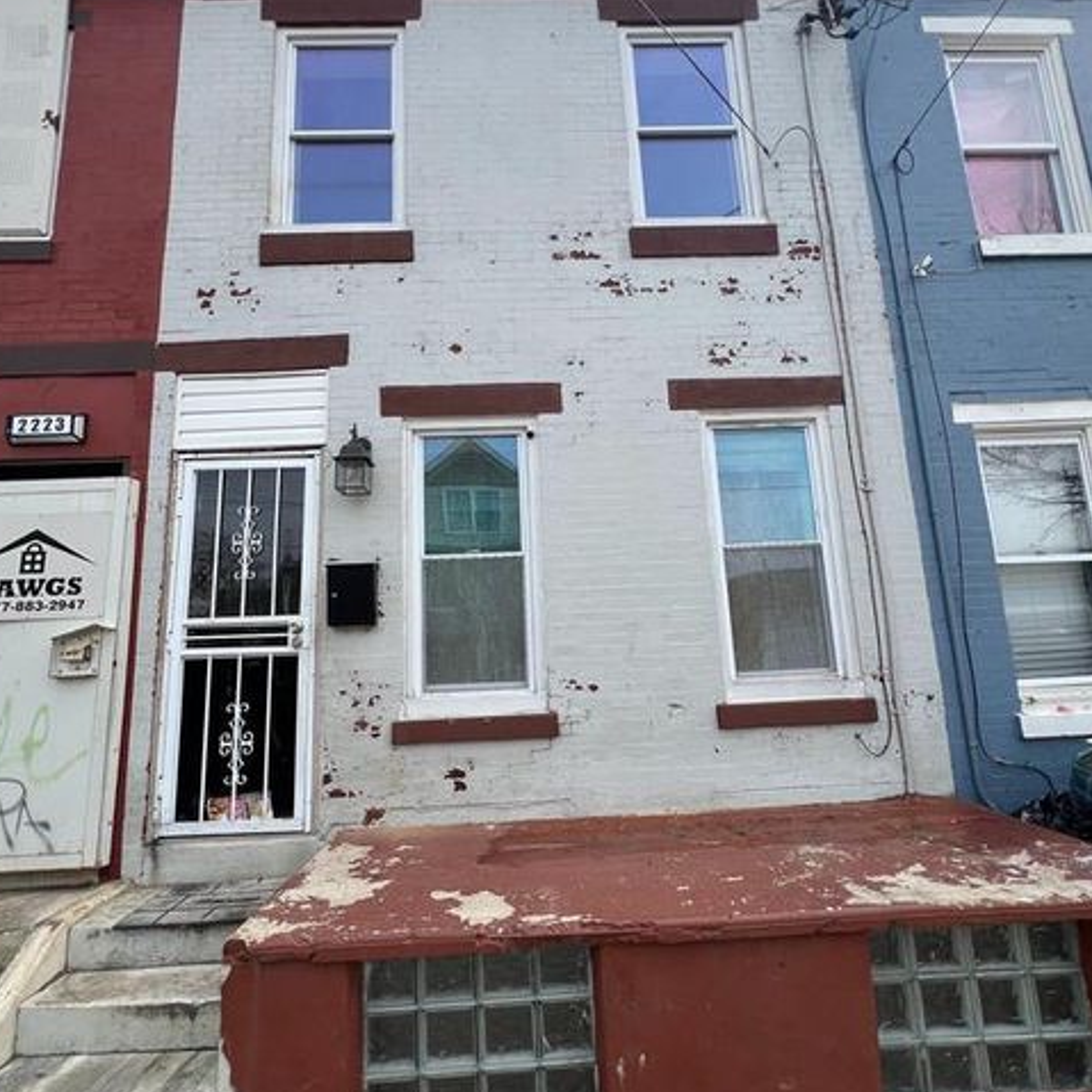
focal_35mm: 16
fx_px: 571
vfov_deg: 87.4
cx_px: 536
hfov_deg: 87.4
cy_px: 555
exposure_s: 1/911
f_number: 1.8
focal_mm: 1.57
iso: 32
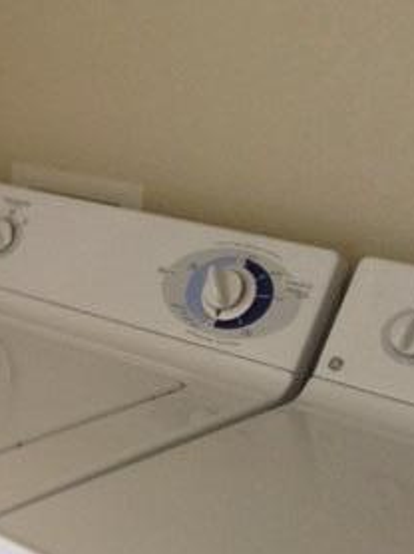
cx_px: -52
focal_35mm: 76
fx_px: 1214
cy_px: 303
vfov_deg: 25.7
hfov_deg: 18.6
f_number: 2.4
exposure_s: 1/20
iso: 200
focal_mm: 4.12
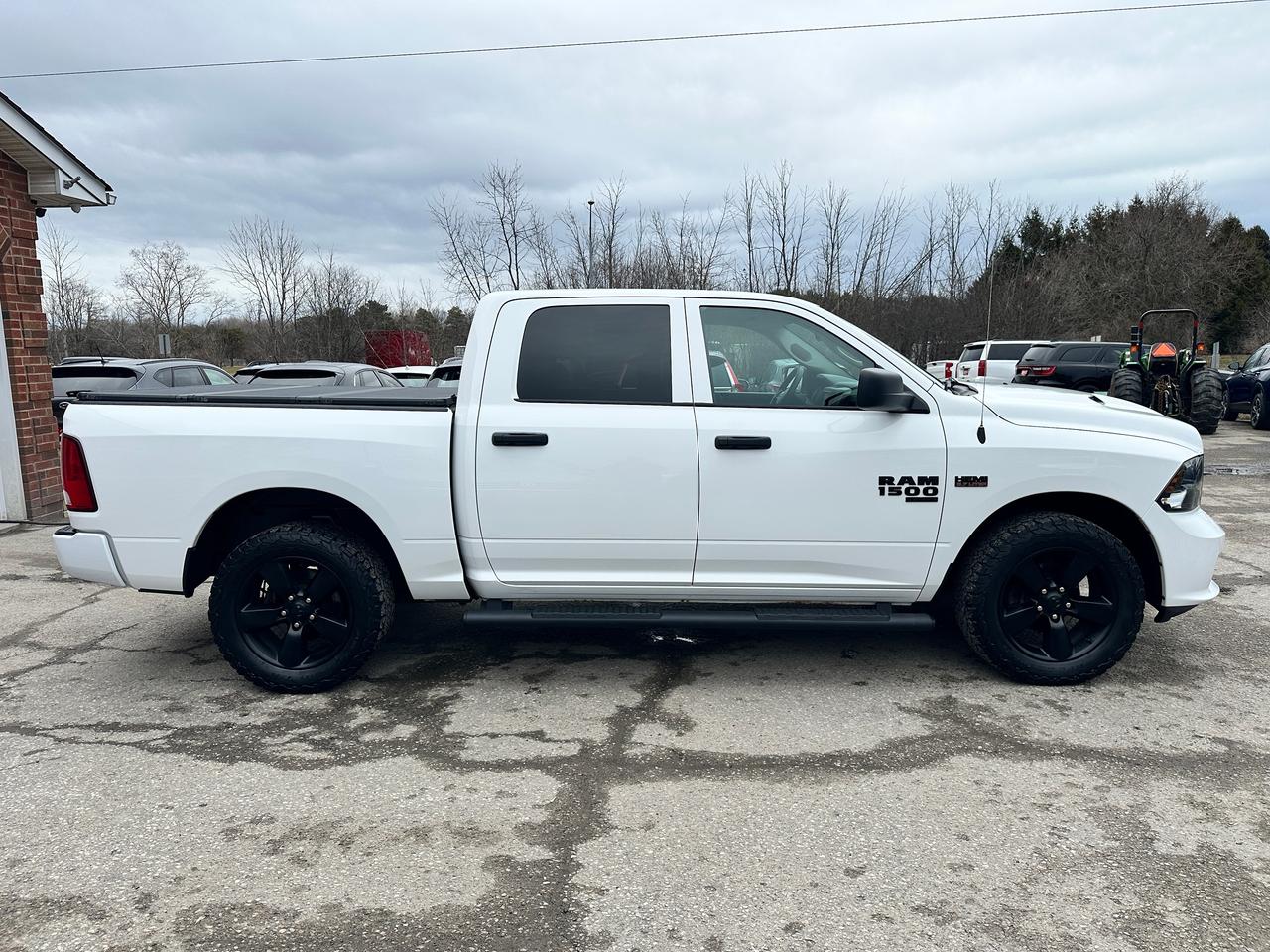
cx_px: 635
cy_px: 476
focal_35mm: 24
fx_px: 881
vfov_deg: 56.8
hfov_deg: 71.6
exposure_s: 1/1845
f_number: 1.78
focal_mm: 6.86
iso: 80
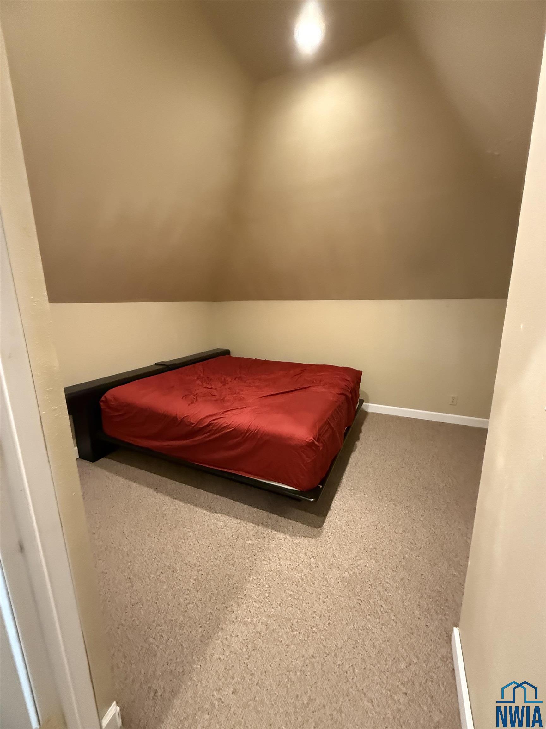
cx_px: 273
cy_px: 364
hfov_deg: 85.7
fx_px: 294
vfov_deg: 102.1
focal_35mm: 14
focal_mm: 2.22
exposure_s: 1/60
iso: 1250
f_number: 2.2
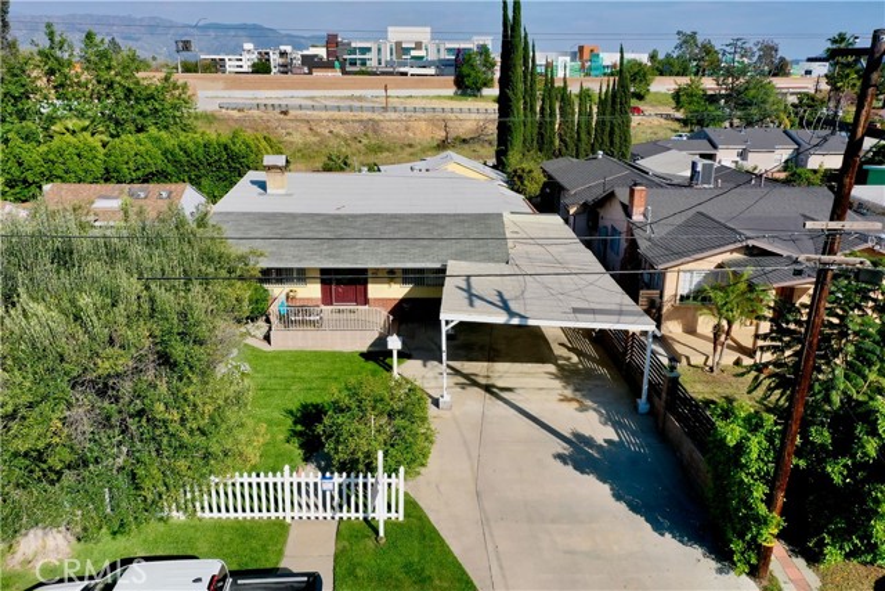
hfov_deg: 65.5
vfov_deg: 46.4
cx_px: 442
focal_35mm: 28
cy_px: 296
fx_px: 688
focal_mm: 10.26
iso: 100
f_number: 6.3
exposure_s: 1/800
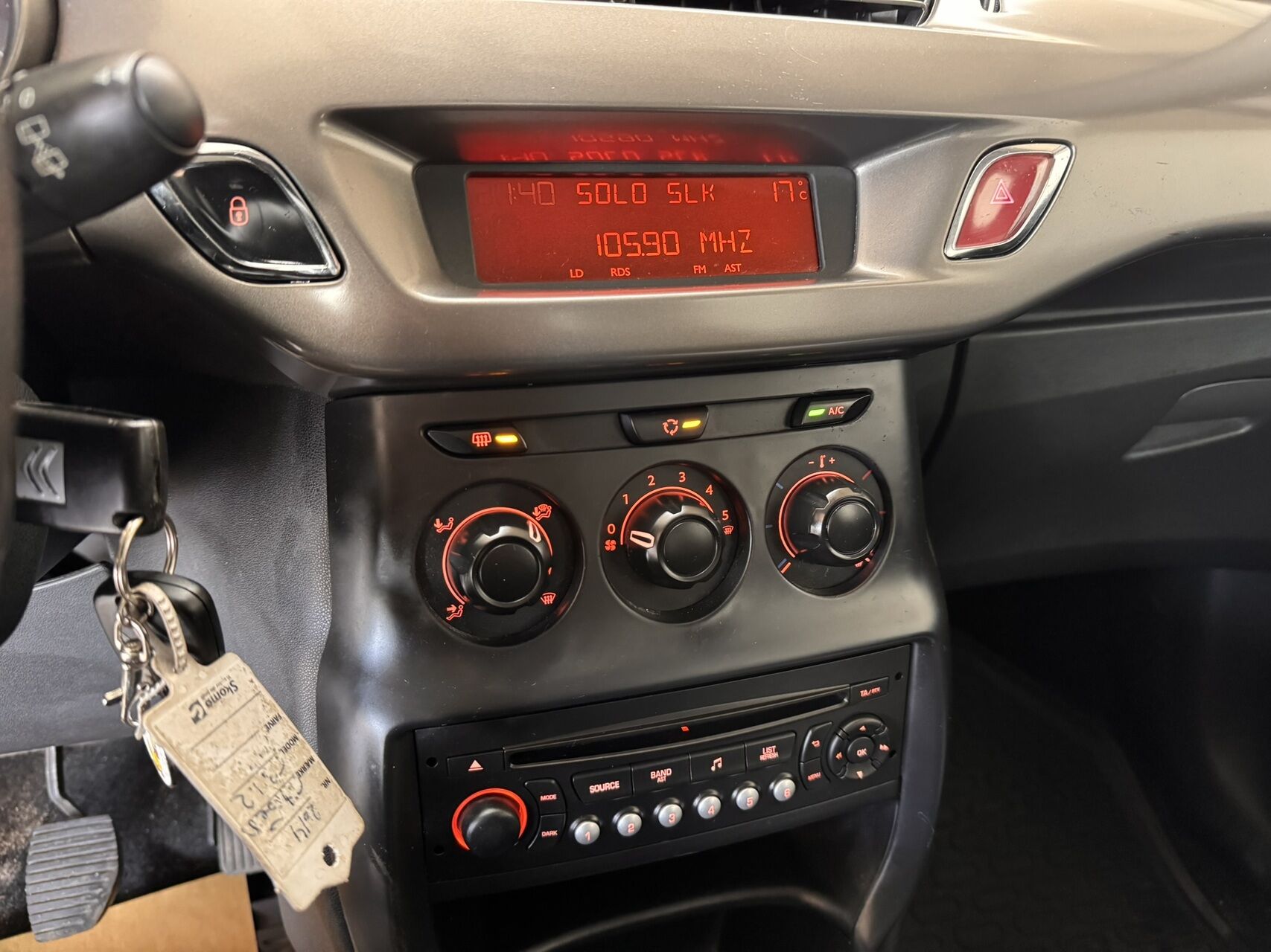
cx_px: 636
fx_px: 881
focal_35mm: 24
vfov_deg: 56.8
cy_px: 476
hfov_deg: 71.6
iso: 1600
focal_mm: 6.76
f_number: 1.78
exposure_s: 1/30
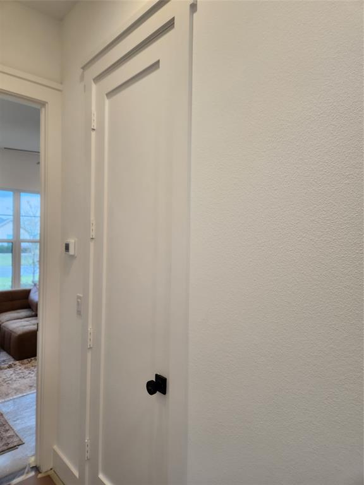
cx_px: 182
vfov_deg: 73.9
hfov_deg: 58.9
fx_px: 322
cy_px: 242
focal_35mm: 23
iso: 100
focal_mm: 5.4
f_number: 1.8
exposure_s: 1/120
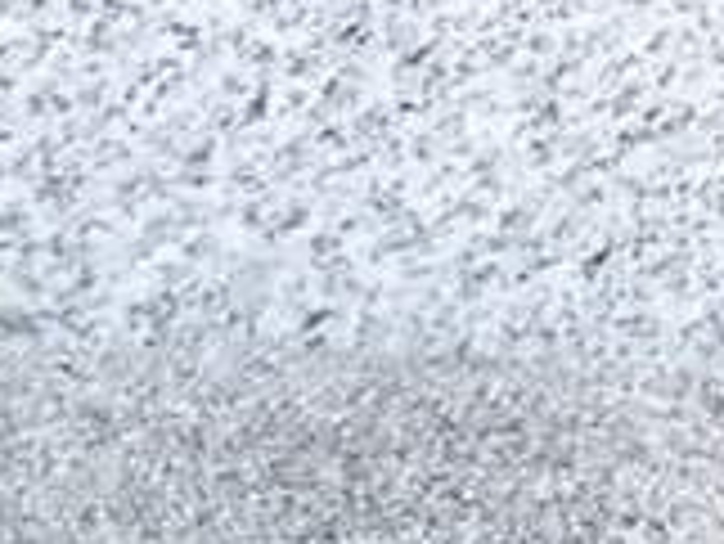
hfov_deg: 10.0
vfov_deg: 8.1
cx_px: -1012
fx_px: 3621
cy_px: 1144
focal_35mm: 173
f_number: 2.4
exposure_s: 1/372
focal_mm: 3.3
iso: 25
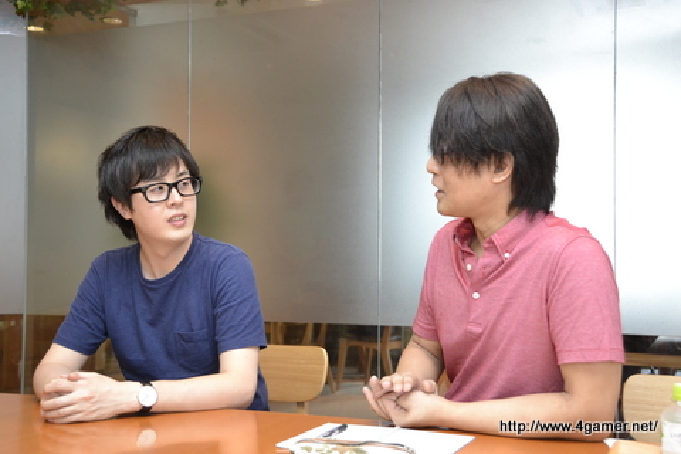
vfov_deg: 28.9
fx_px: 880
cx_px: 340
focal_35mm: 46
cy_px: 227
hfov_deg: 42.3
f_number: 4
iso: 1400
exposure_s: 1/60
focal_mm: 31
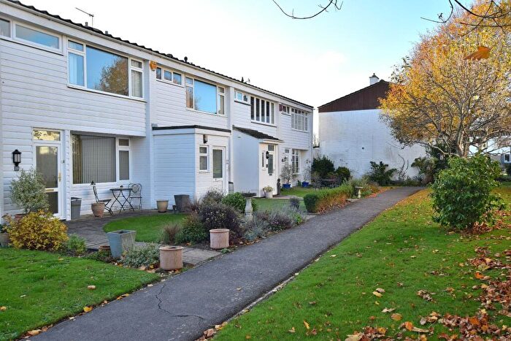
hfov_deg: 61.9
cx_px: 256
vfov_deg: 43.6
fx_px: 426
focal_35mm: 30
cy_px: 170
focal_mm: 20
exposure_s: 1/250
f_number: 8
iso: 320
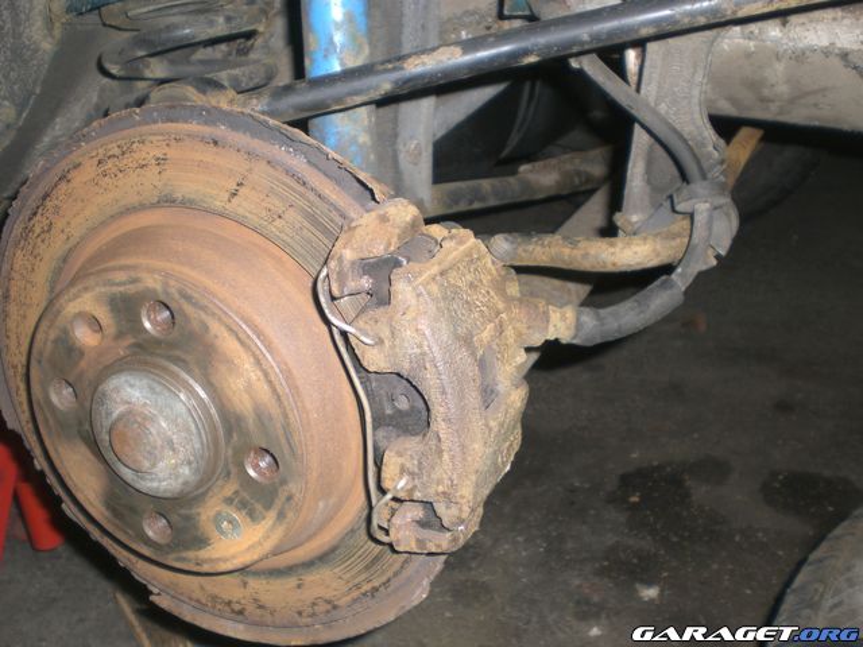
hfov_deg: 49.0
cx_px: 432
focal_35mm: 38
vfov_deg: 37.7
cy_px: 324
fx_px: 947
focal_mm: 6.3
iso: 50
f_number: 3.1
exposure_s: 1/60
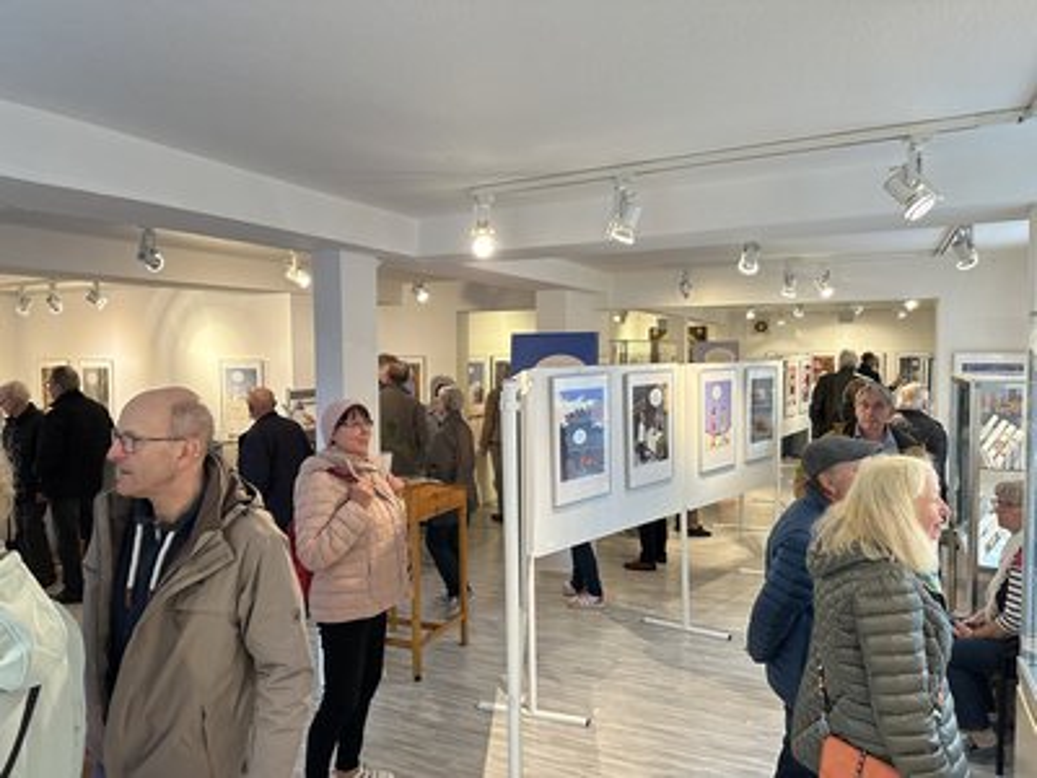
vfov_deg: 56.8
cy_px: 389
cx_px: 518
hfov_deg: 71.6
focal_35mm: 24
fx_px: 719
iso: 200
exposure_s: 1/100
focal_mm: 6.86
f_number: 1.78
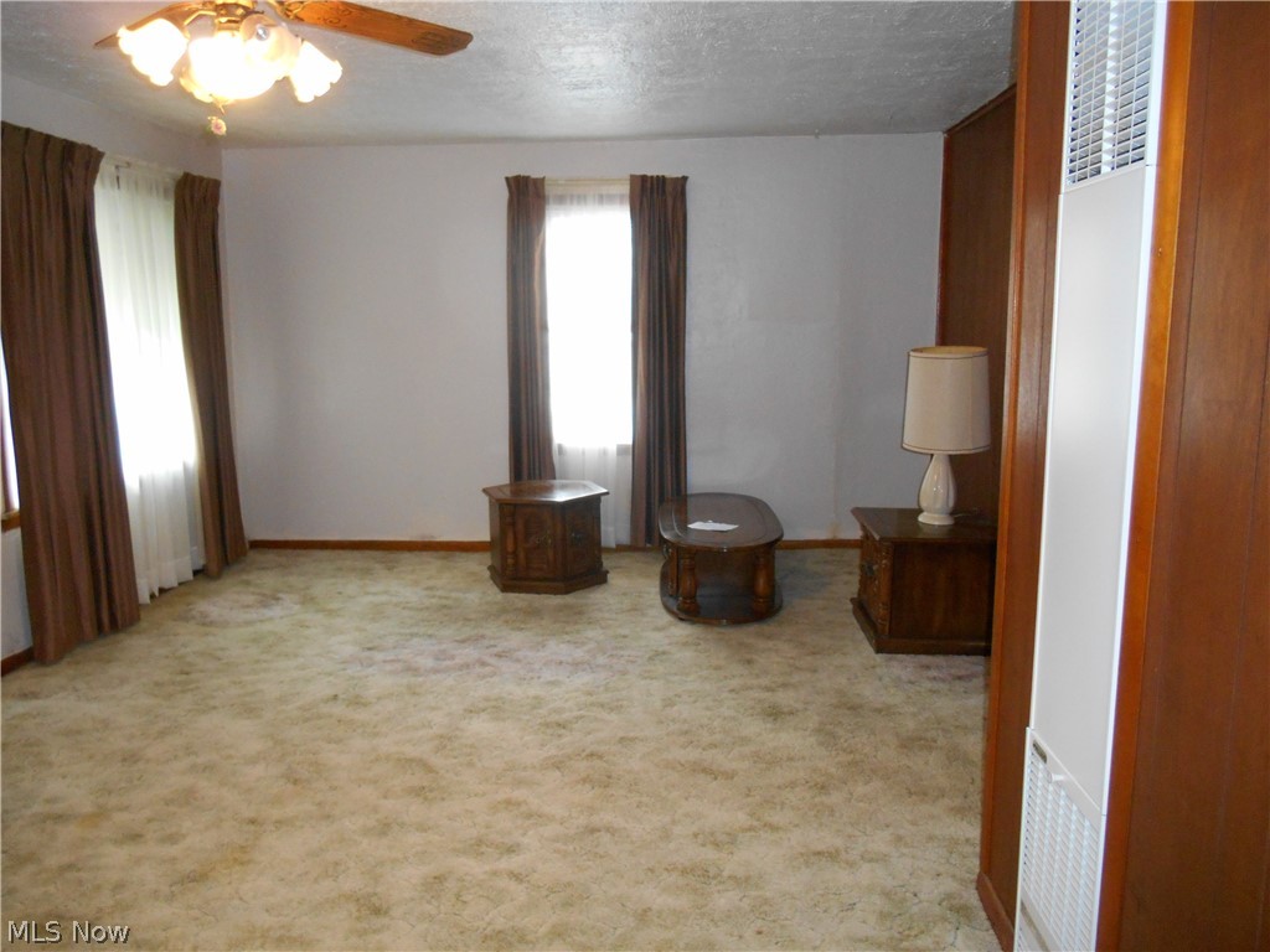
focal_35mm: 26
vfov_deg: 53.1
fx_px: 954
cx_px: 635
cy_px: 476
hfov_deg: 67.3
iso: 450
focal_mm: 4.7
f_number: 3.4
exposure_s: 1/25
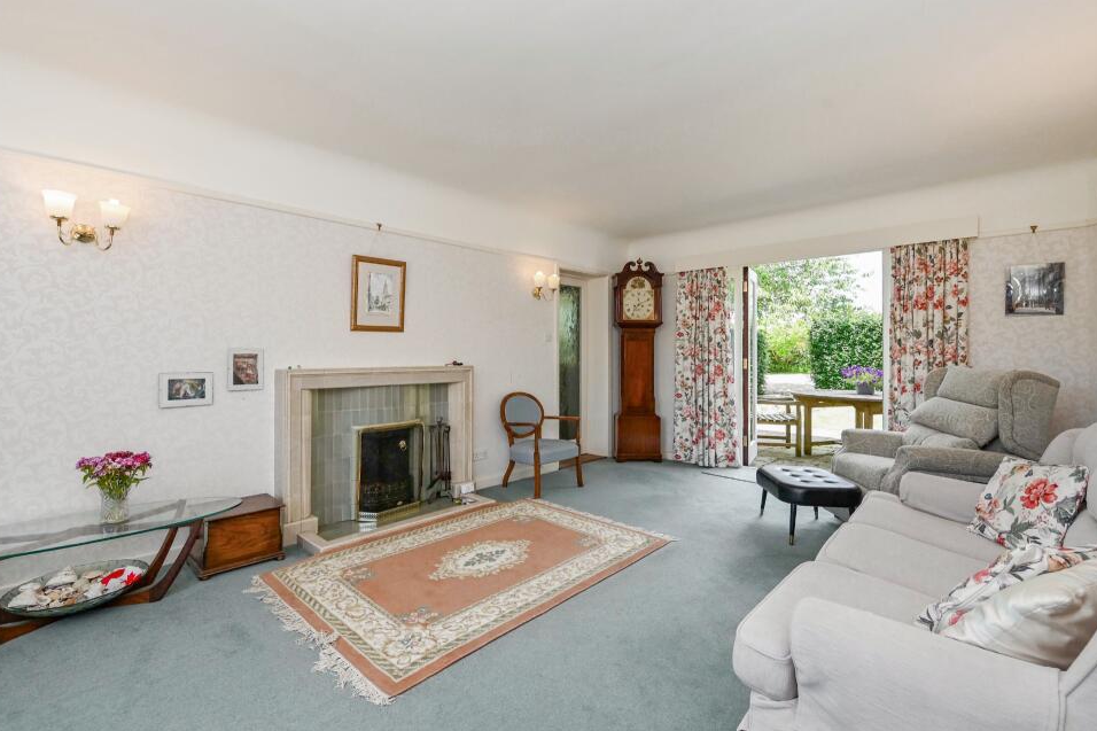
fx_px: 457
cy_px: 371
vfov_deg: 77.3
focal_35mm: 15
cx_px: 535
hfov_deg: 100.4
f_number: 7.1
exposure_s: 1/200
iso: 400
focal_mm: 14
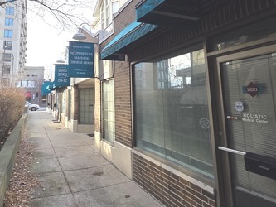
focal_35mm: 25
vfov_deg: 53.5
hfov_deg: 68.6
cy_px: 64
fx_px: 199
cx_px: 109
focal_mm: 2.2
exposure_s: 1/363
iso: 40
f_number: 1.9
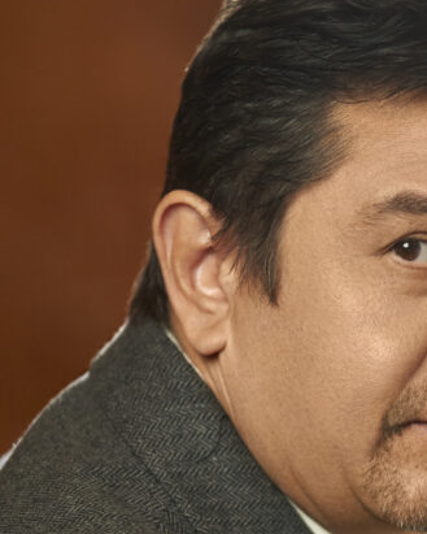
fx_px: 4706
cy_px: 617
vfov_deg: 6.5
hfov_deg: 5.1
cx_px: 696
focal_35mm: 298
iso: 640
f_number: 1.4
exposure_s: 1/200
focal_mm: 85
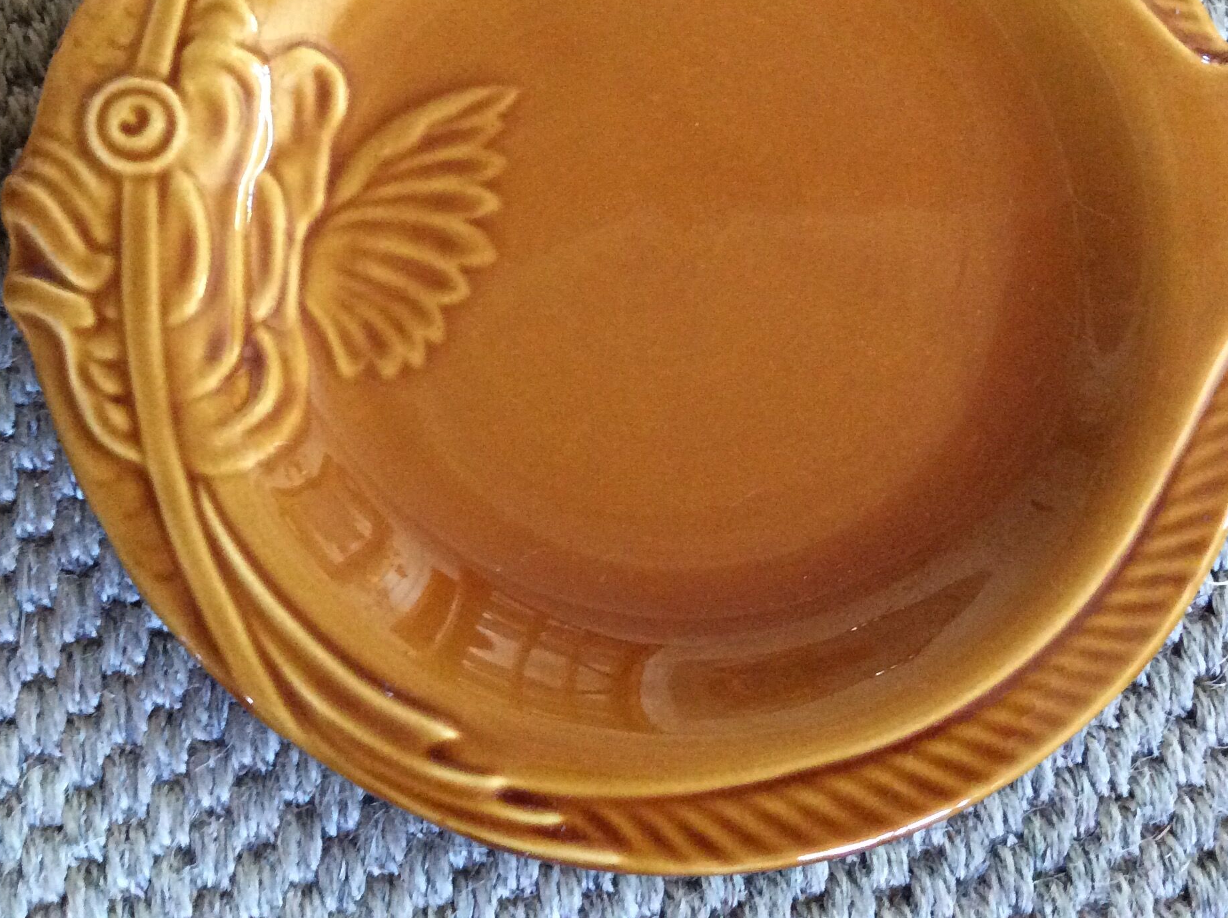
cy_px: 275
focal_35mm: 45
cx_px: 609
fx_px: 1594
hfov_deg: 42.1
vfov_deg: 31.7
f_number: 2.4
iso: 320
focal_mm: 3.3
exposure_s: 1/25
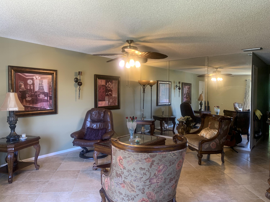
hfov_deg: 67.3
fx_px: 203
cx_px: 135
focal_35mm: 26
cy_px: 101
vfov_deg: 53.1
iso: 125
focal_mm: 4.25
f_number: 1.8
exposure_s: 1/60
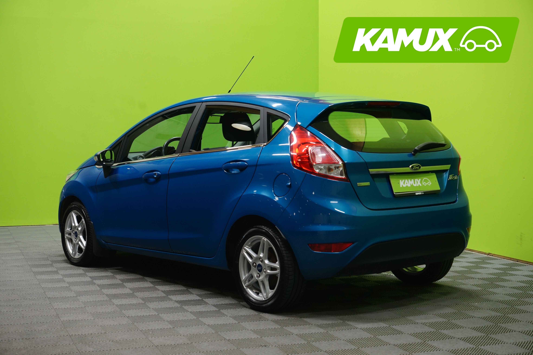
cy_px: 178
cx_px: 266
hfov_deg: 35.6
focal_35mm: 56
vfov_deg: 24.2
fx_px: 829
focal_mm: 56
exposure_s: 1/20
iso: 800
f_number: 5.6
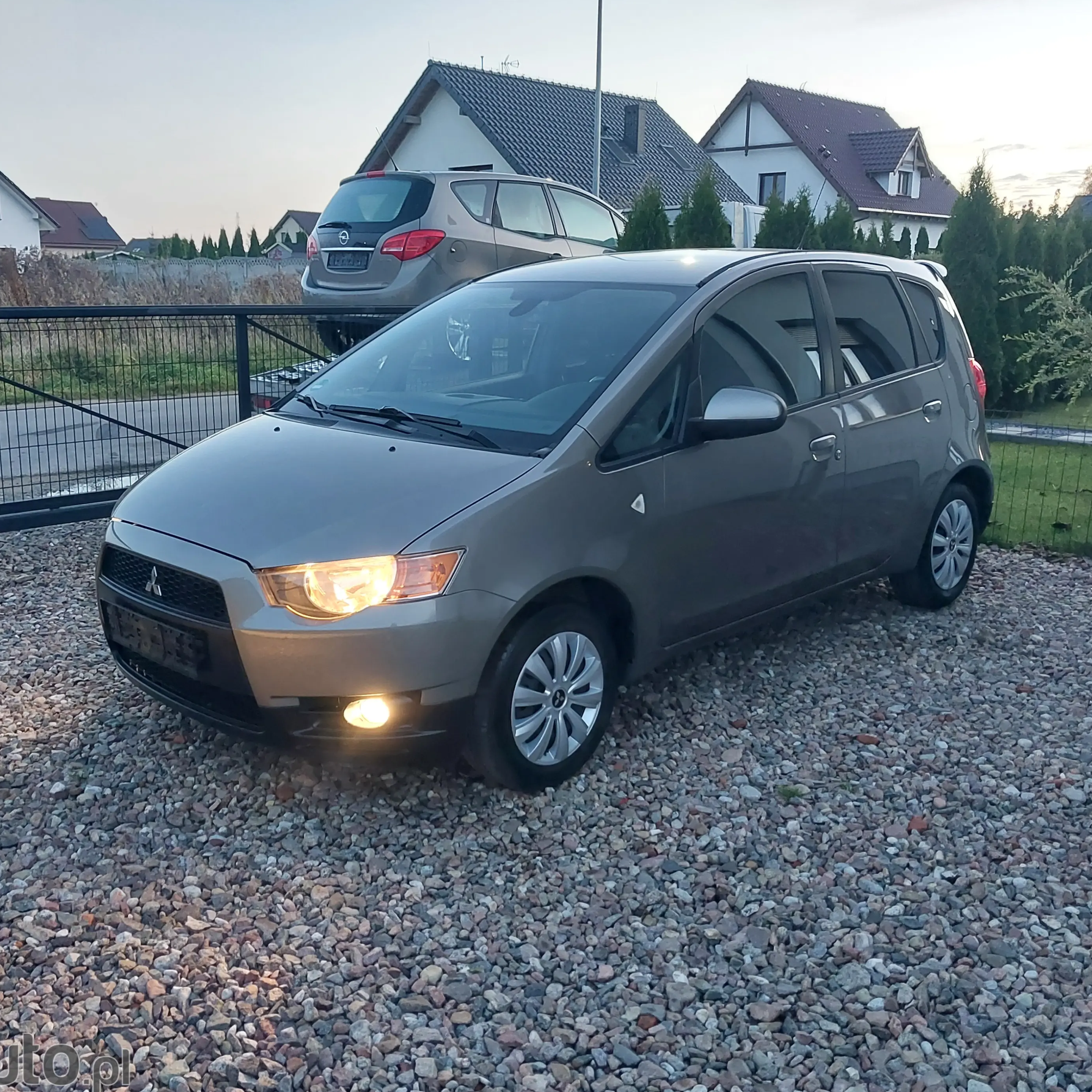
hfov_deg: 46.0
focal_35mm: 36
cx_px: 492
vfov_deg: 46.0
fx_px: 1285
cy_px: 547
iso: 320
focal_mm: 4.6
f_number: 1.8
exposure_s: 1/24
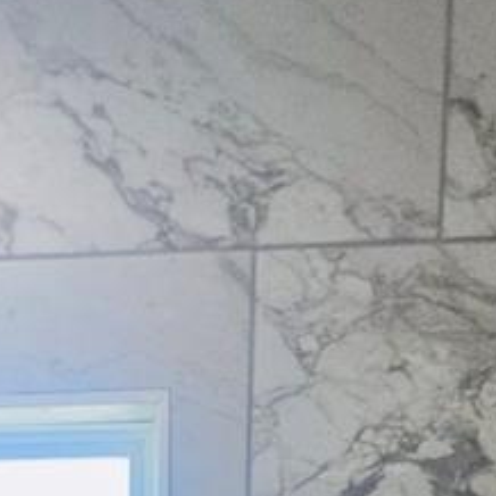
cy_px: 1297
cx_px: -32
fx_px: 1816
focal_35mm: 112
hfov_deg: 15.2
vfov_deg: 11.7
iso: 55
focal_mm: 5.4
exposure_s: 1/60.2
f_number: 1.8
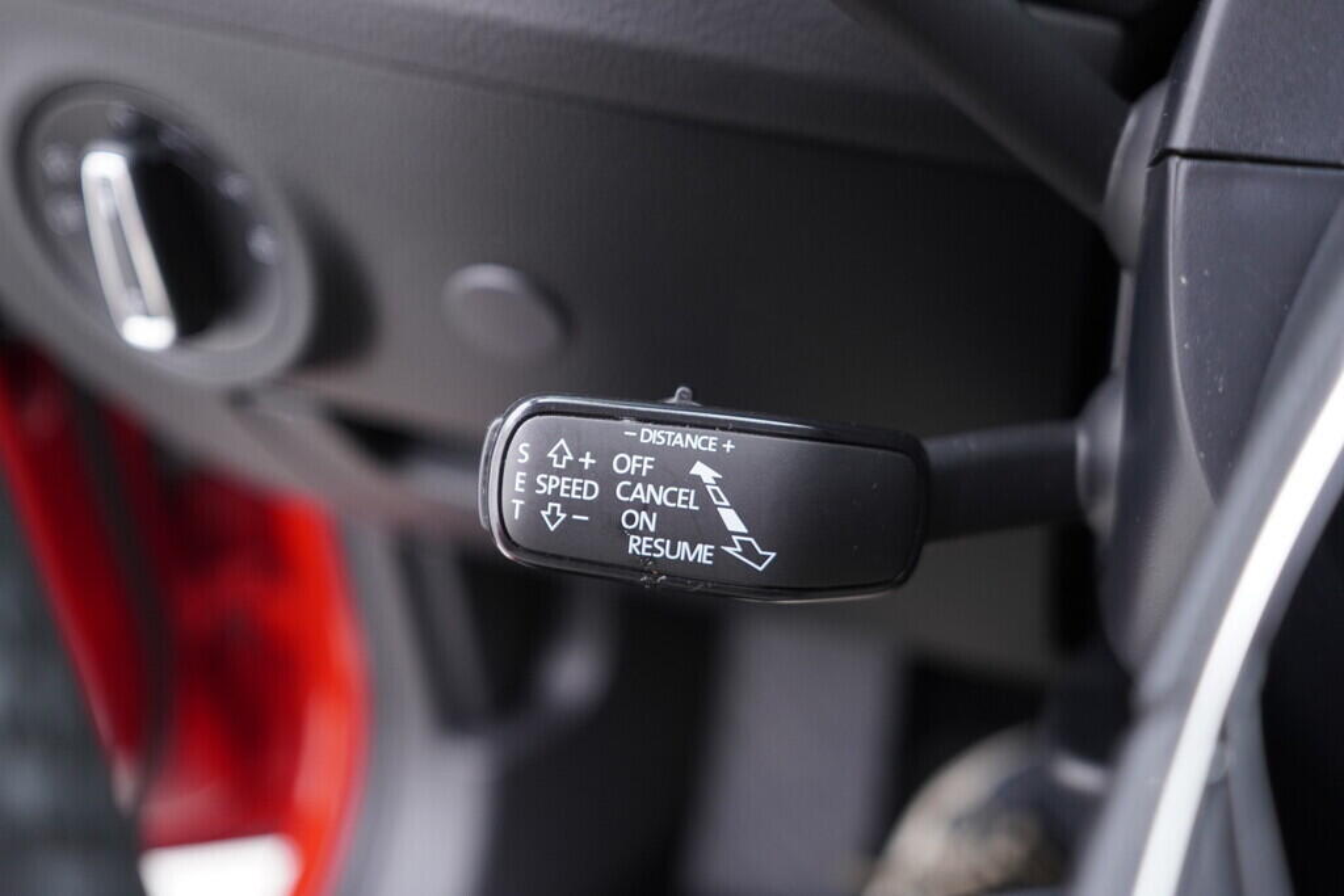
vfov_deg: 36.9
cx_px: 672
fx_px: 1344
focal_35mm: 36
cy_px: 448
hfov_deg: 53.1
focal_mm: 24
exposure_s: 1/40
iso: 500
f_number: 2.8
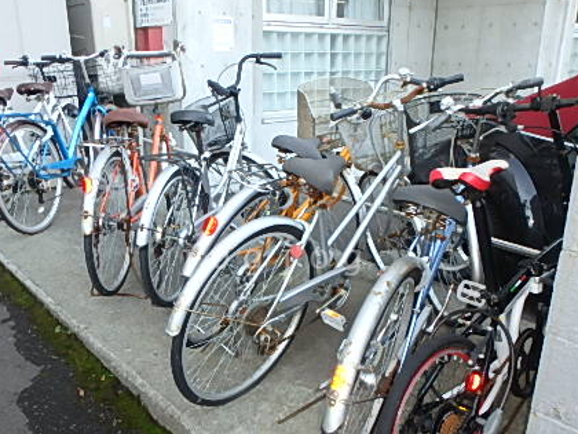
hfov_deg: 56.8
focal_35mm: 32
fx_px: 534
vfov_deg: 43.9
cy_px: 259
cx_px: 274
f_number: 3.5
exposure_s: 1/40
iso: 200
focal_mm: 3.7
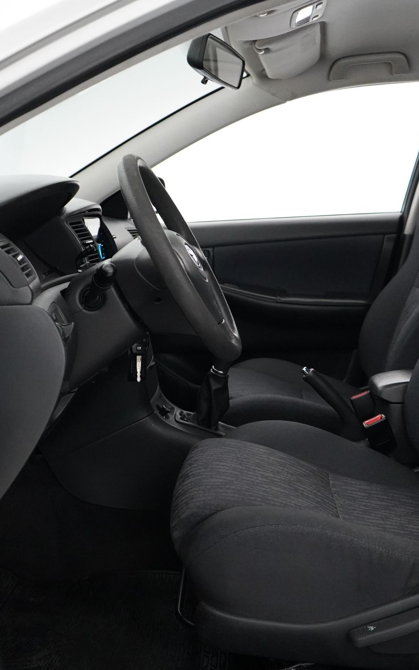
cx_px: 243
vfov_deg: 46.2
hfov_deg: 29.8
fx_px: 786
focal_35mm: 43
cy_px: 336
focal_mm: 28
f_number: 3.5
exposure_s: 1/160
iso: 8000
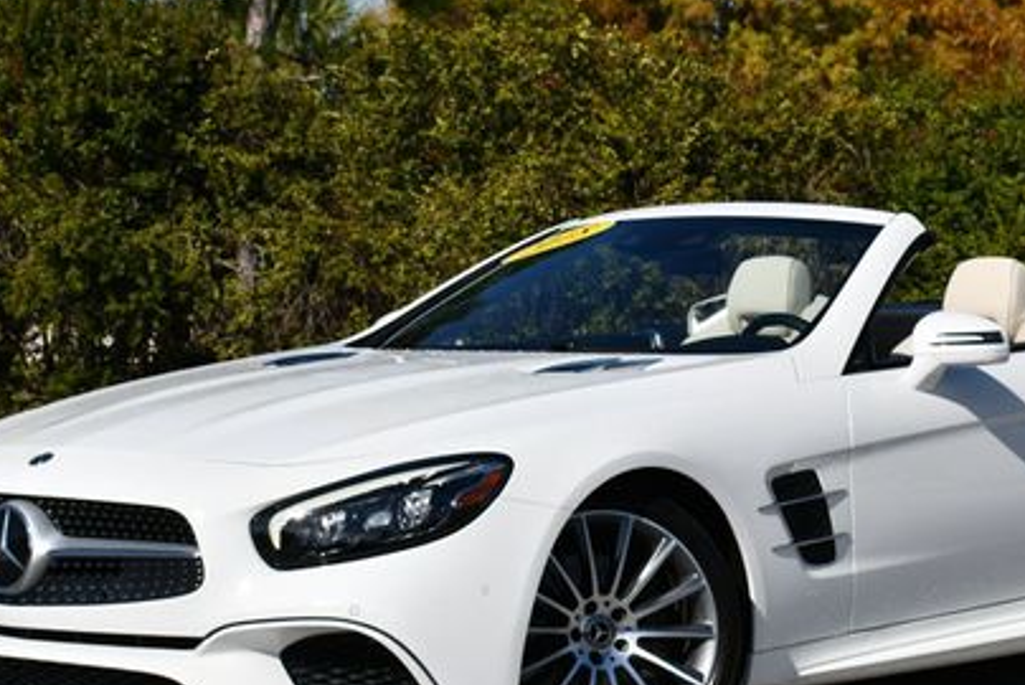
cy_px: 348
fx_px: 3163
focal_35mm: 111
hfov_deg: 18.4
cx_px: 632
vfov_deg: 12.4
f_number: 10
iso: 100
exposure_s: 1/400
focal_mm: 35
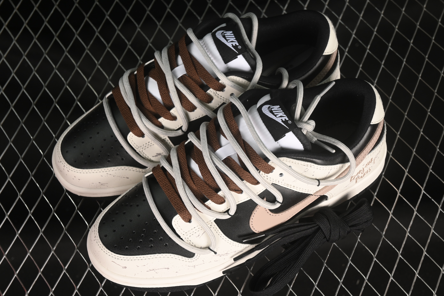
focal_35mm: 75
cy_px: 148
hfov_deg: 27.0
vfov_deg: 18.2
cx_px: 222
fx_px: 925
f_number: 6.3
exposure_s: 1/50
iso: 160
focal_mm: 50
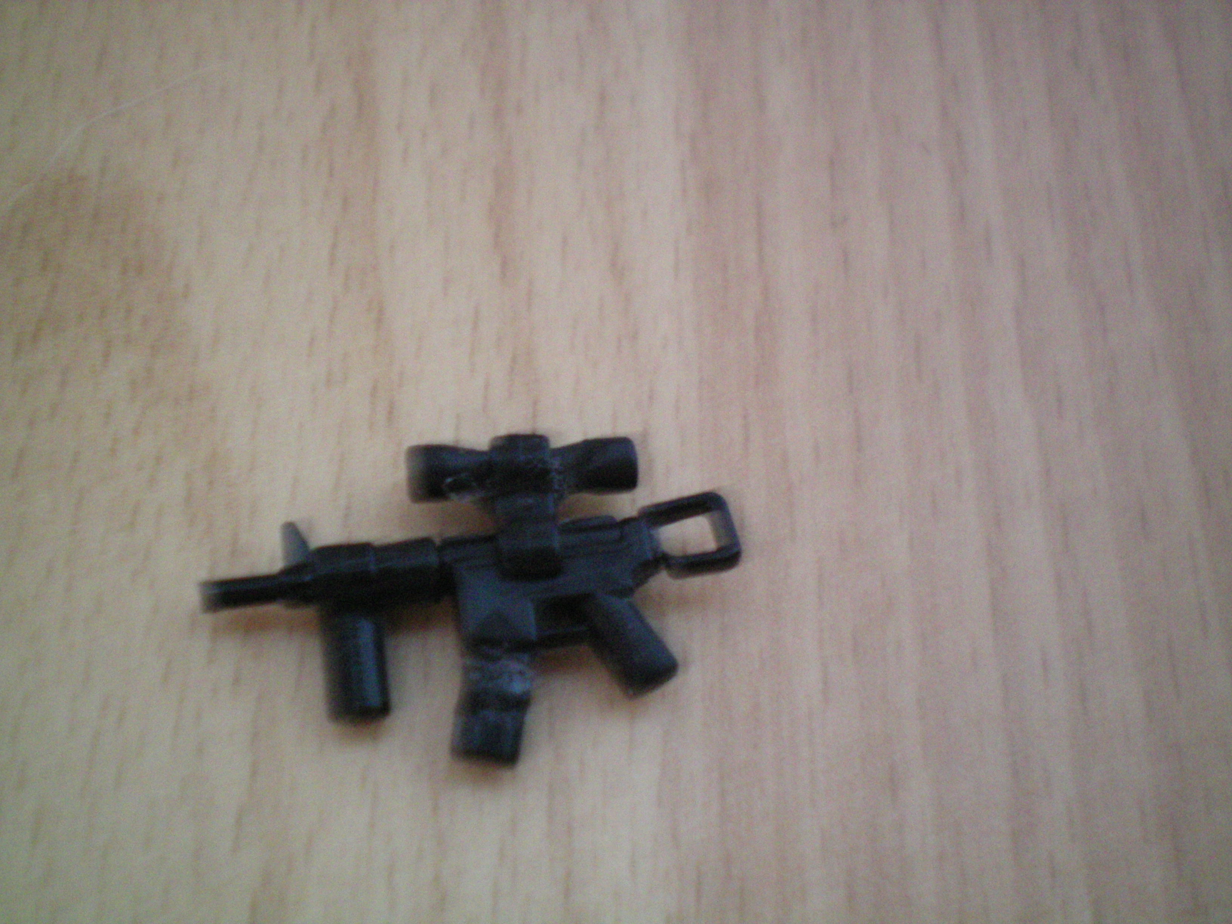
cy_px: 462
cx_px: 616
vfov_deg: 32.9
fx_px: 1566
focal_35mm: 44
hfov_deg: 42.9
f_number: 3.5
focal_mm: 7.4
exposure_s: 1/13
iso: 400
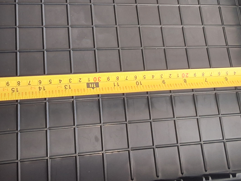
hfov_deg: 36.8
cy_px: 53
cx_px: 126
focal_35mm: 52
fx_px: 362
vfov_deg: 27.8
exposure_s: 1/24
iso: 200
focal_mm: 2.91
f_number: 1.9
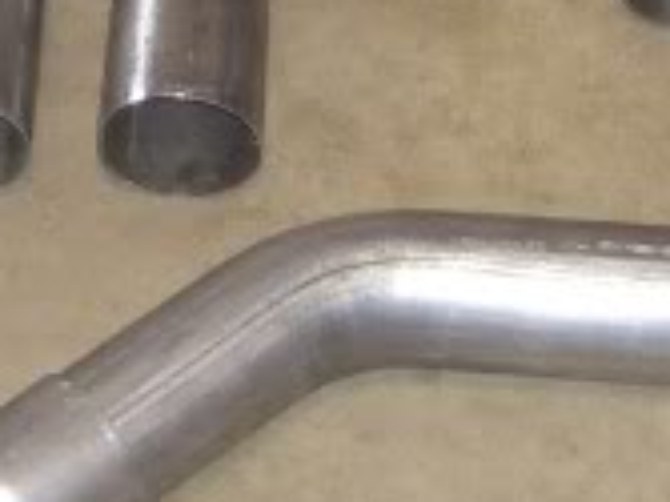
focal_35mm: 215
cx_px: 225
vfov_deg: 6.8
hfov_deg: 9.2
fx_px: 4158
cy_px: -277
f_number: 2.6
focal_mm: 5.8
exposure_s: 1/60
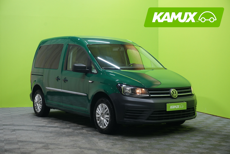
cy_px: 77
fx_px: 364
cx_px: 115
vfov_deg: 23.8
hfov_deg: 35.1
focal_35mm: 57
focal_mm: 57
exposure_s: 1/25
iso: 1000
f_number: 5.6
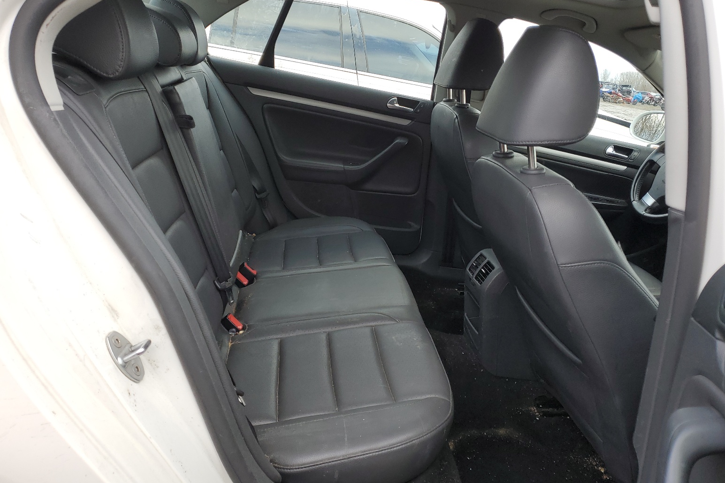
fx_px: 564
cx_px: 353
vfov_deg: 46.2
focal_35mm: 28
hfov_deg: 65.5
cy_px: 204
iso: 50
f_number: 1.5
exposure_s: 1/196
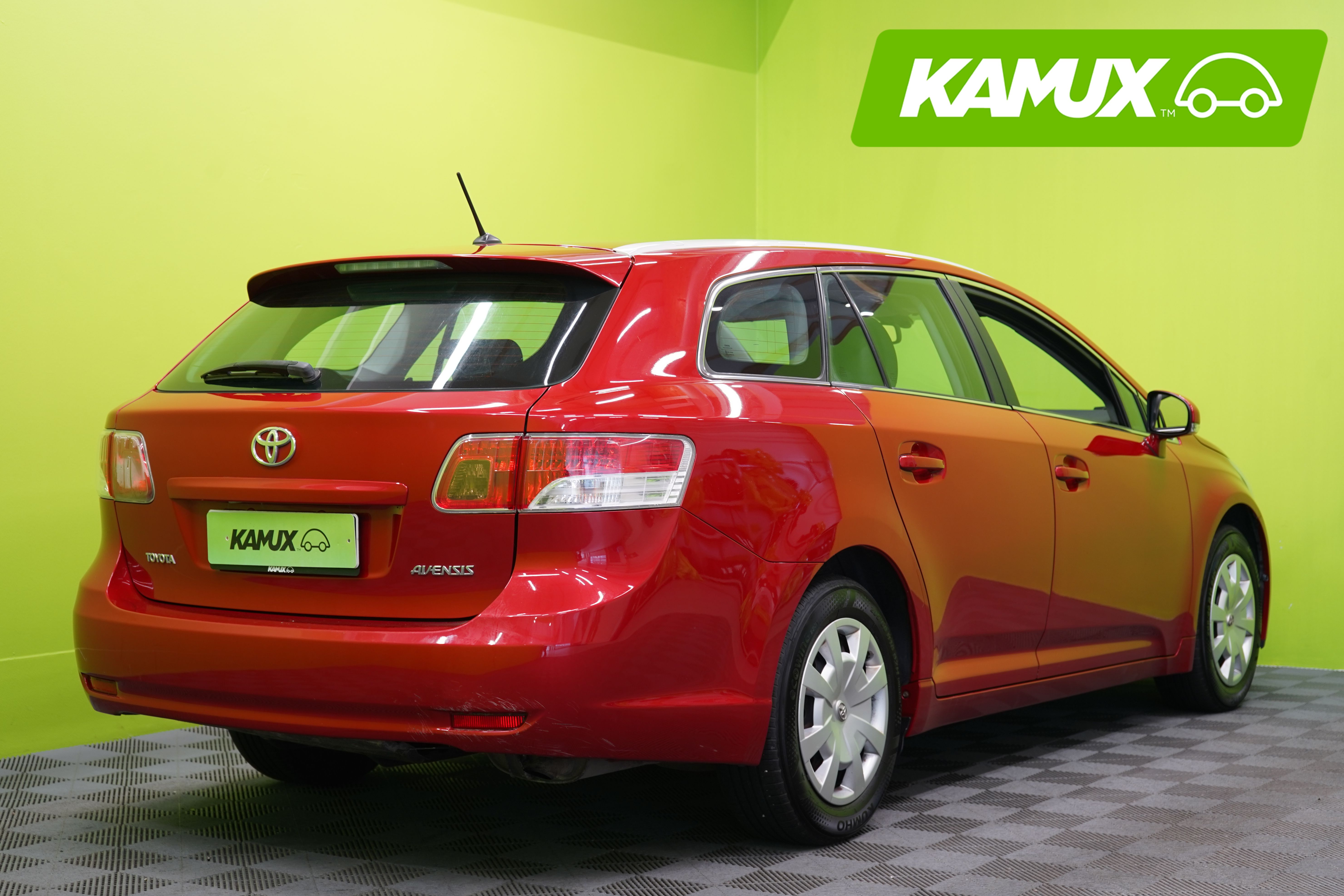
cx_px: 679
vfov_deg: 23.0
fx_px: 2202
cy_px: 441
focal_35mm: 59
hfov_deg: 33.9
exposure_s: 1/25
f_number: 5
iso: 400
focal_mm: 58
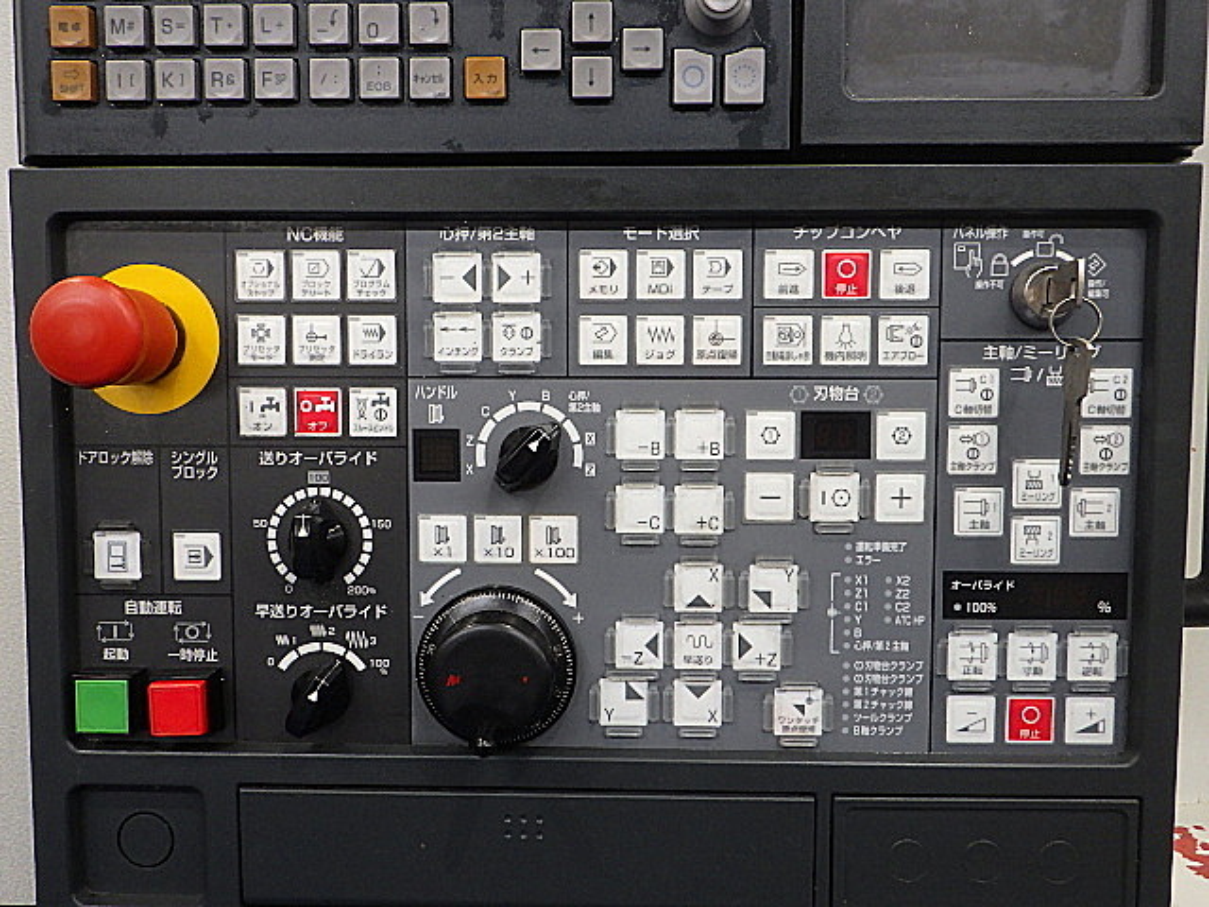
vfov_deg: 49.7
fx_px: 978
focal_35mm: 28
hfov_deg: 63.4
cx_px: 604
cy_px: 454
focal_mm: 5
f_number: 3.5
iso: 500
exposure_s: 1/45
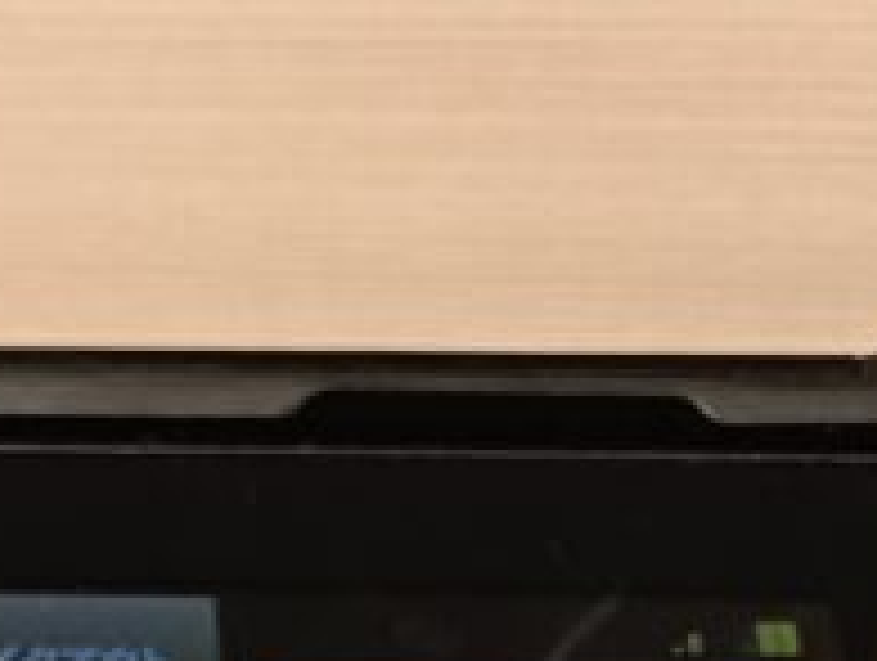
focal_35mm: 131
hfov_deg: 13.4
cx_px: -715
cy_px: 1583
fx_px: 3325
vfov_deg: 10.0
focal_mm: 4.7
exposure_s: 1/50
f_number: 1.7
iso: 400
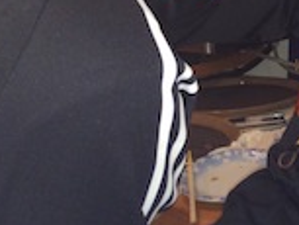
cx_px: 461
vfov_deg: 14.3
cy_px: -95
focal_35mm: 98
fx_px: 847
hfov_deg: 17.7
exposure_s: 1/20
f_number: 2.2
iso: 125
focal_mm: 4.12
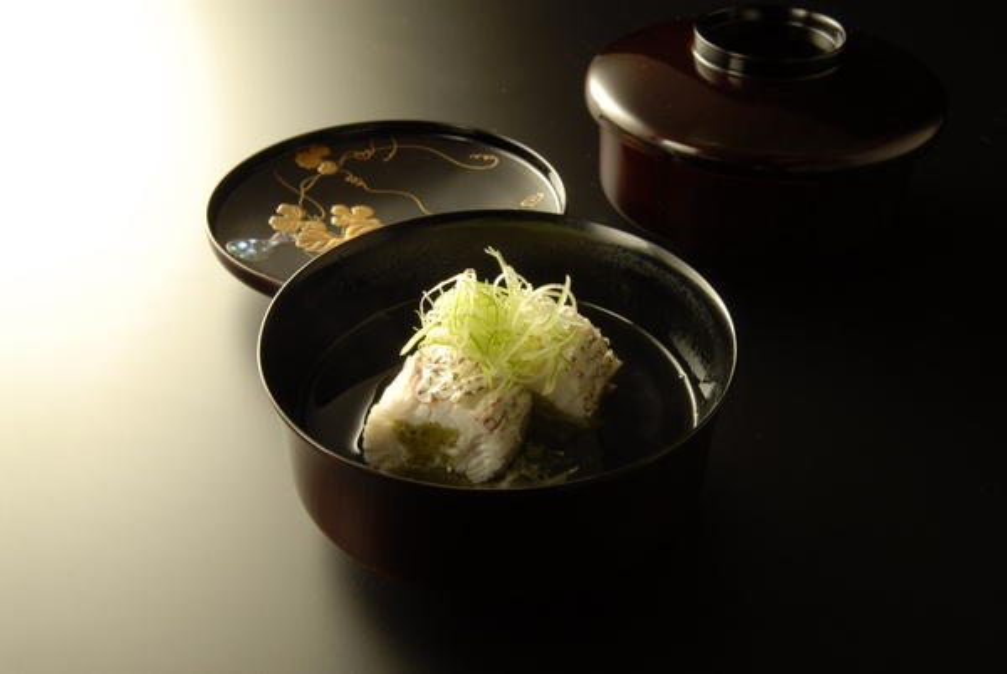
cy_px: 337
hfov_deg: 49.5
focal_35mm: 39
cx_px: 504
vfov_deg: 34.3
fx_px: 1093
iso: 100
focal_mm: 26
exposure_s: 1.6
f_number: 14
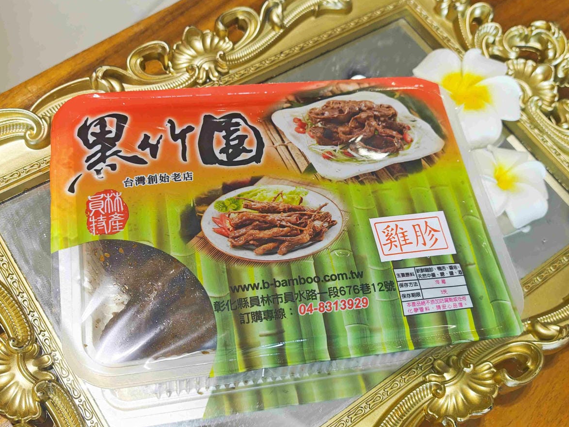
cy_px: 209
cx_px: 291
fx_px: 625
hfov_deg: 49.0
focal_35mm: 38
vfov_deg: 37.7
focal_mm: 8.72
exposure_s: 1/120
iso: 261
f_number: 2.8
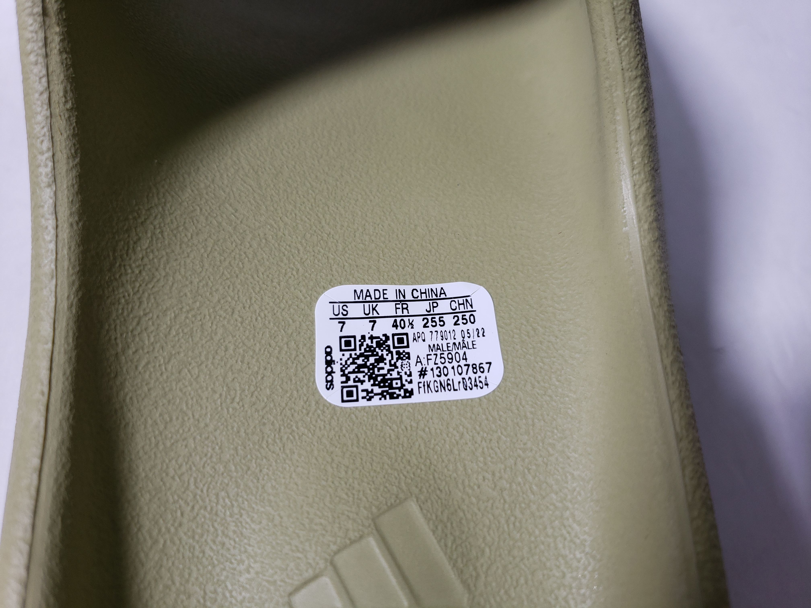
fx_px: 609
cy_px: 304
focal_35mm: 26
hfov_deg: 67.3
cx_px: 406
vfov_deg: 53.1
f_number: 1.5
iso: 50
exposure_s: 1/277
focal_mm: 4.3
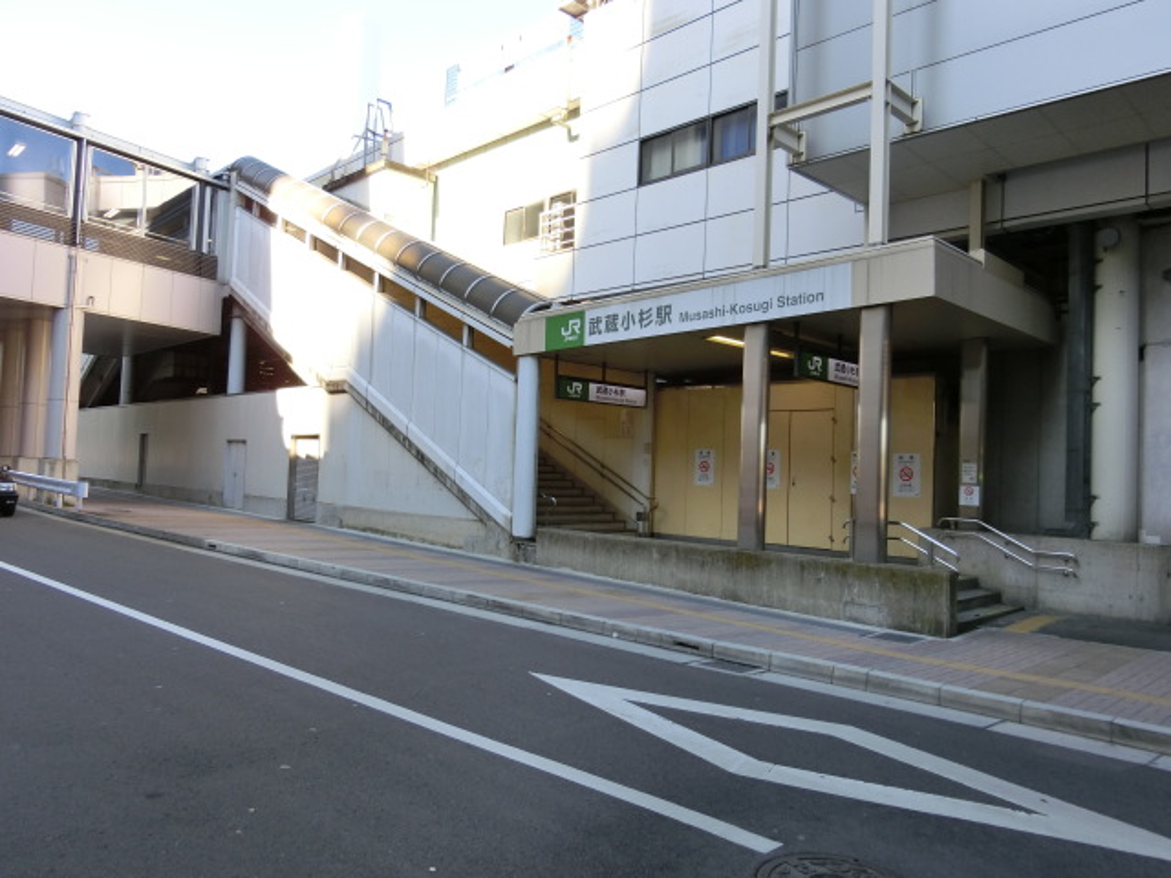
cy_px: 439
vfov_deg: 54.9
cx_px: 586
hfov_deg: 69.4
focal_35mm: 25
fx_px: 846
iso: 80
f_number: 3.5
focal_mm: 4.5
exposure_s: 1/125
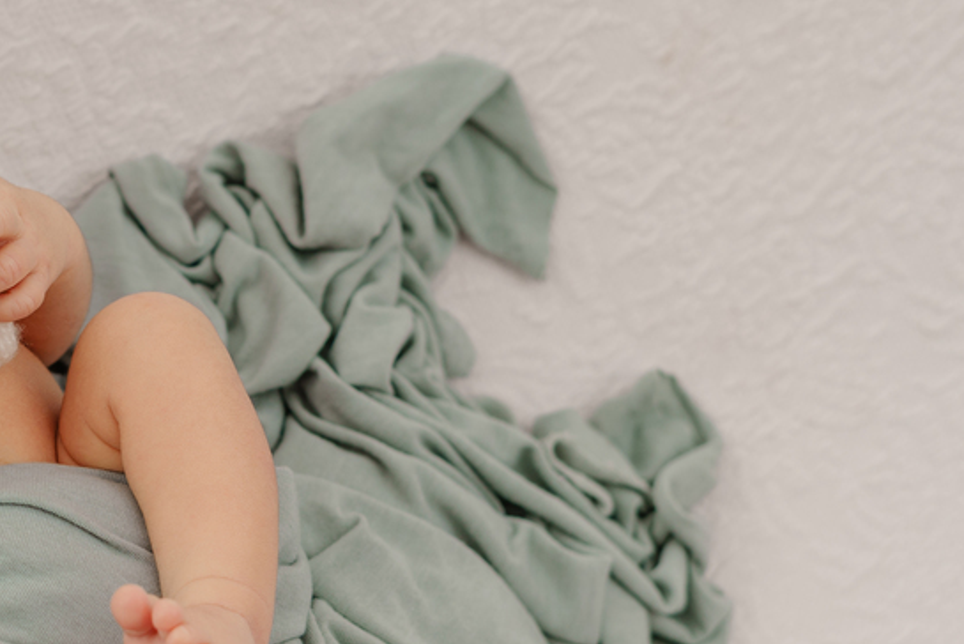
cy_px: 322
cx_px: 138
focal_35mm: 110
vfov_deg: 12.5
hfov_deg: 18.3
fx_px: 2947
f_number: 3.5
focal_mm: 50
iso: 320
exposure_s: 1/200
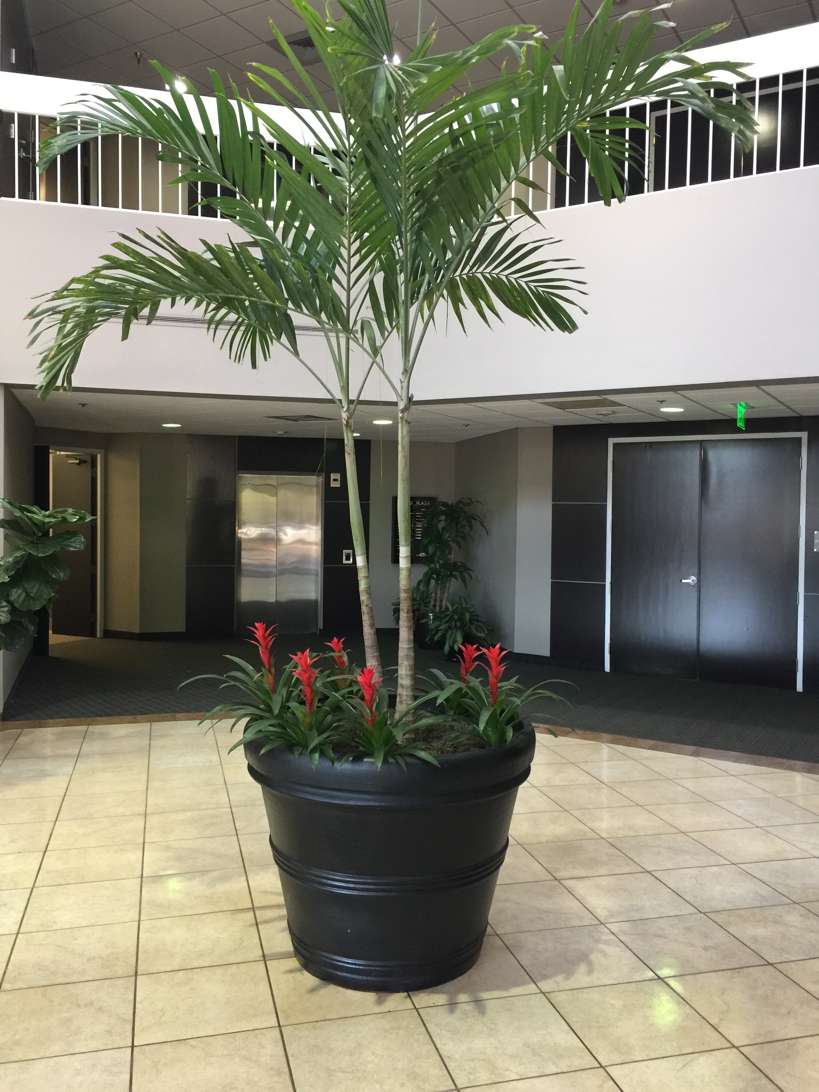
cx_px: 410
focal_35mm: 29
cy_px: 546
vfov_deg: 61.7
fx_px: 915
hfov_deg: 48.2
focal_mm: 4.15
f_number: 2.2
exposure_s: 1/15
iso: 100
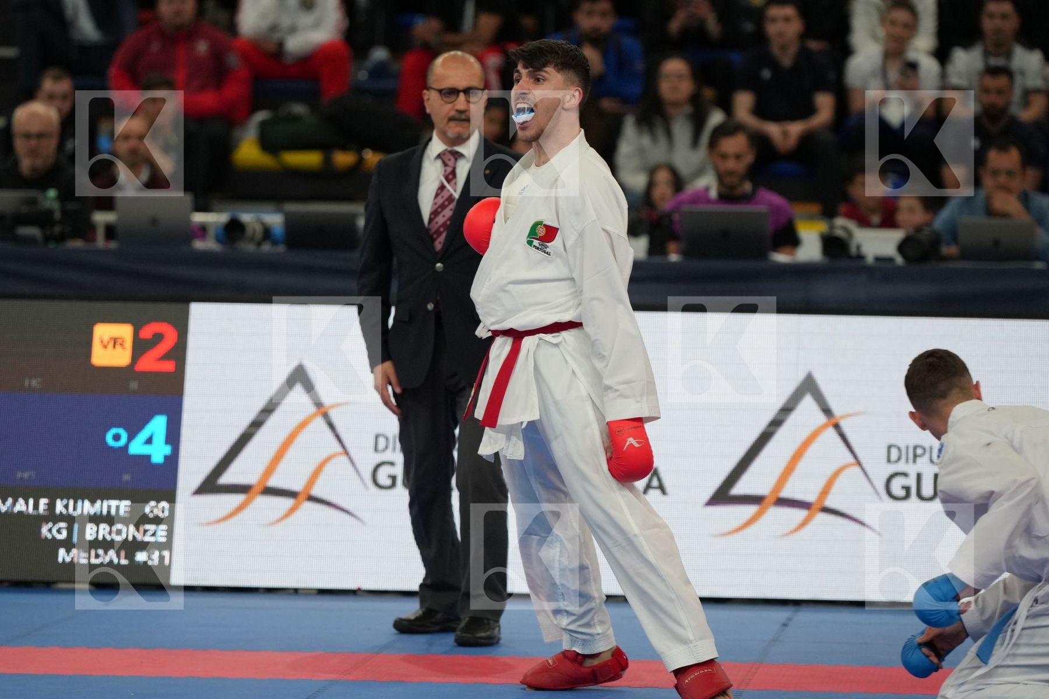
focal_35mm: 223
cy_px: 350
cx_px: 524
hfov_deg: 9.2
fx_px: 6497
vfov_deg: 6.2
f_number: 2.8
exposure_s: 1/1000
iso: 1600
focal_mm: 149
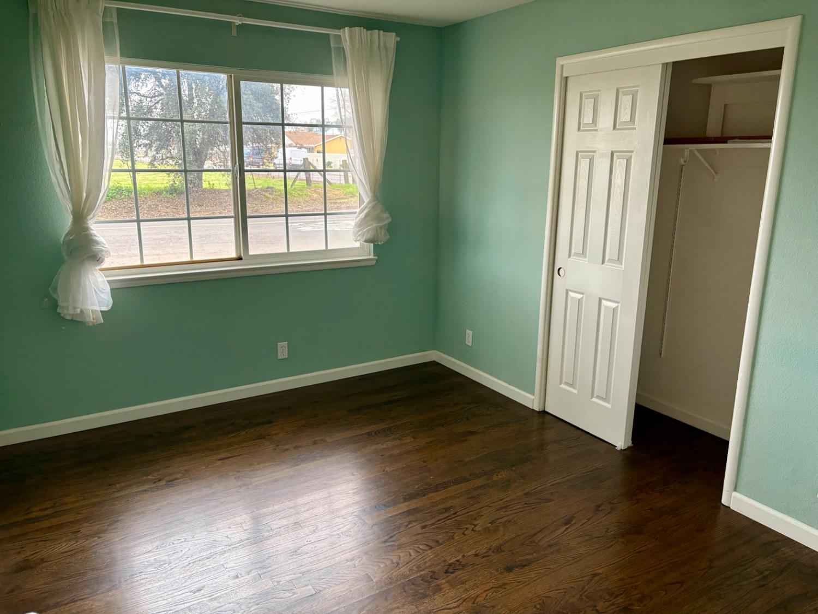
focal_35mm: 26
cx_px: 409
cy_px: 307
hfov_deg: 67.3
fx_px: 614
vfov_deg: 53.1
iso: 160
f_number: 1.6
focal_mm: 5.96
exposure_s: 1/60
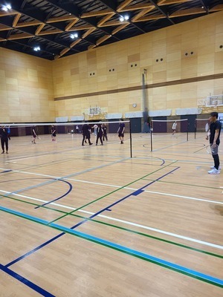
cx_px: 112
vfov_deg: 67.3
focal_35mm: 26
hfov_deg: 53.1
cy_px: 148
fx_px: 223
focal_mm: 5.4
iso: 250
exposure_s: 1/60
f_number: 1.8
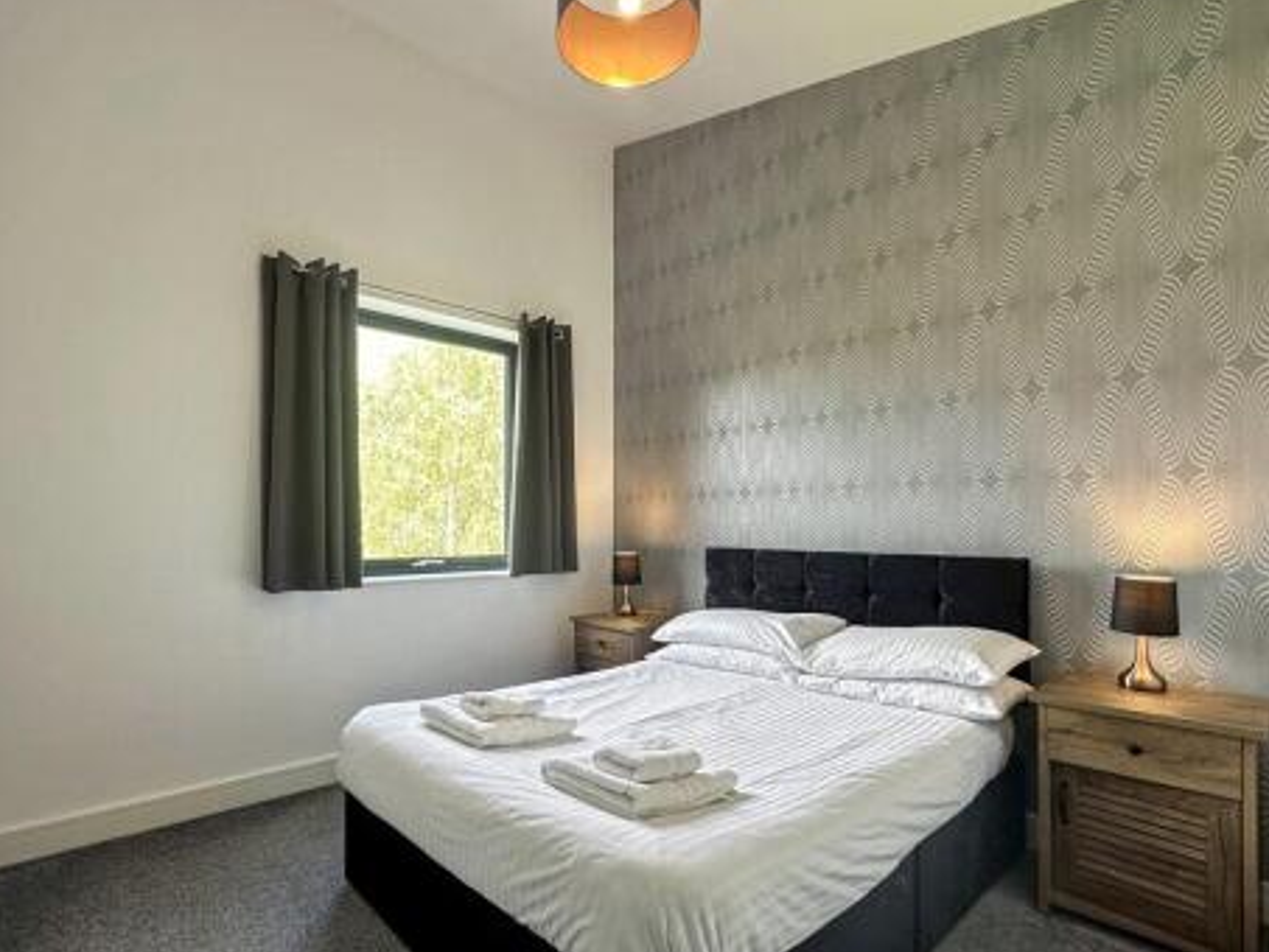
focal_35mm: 18
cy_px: 533
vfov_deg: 71.4
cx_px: 564
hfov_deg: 87.4
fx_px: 660
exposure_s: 1/100
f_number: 2.2
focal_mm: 2.22
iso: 100
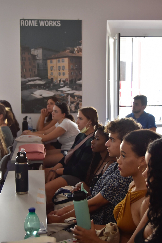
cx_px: 81
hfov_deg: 21.6
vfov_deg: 31.9
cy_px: 122
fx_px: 425
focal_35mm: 63
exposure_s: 1/125
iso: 640
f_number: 4.5
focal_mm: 42
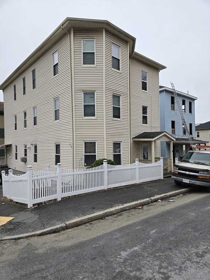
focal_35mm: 23
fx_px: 186
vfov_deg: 73.9
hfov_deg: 58.9
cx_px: 105
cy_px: 140
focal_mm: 5.4
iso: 50
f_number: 1.8
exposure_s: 1/2921
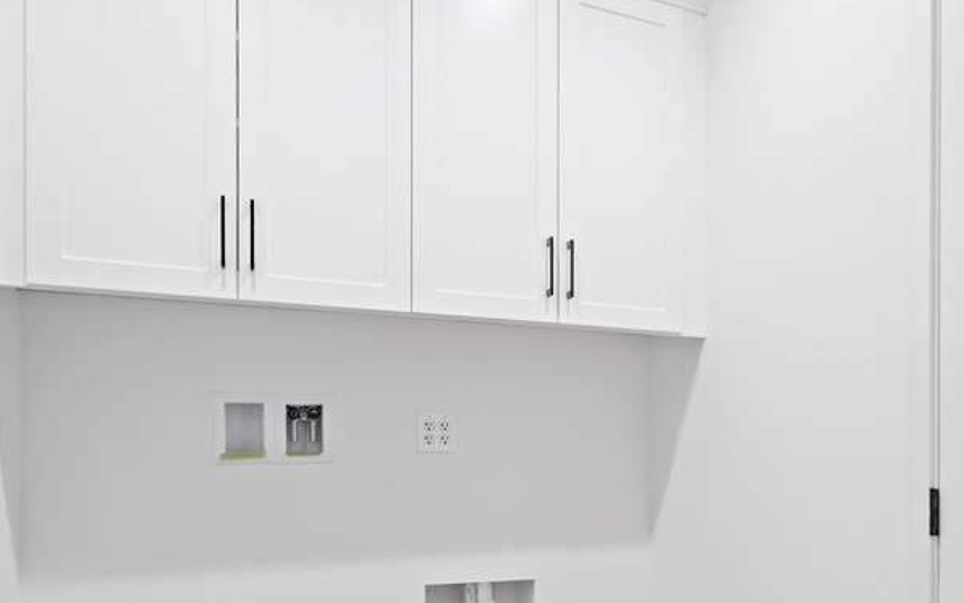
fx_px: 736
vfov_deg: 43.0
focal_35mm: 28
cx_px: 566
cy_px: 462
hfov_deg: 66.0
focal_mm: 16
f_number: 2.8
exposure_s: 1/80
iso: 250
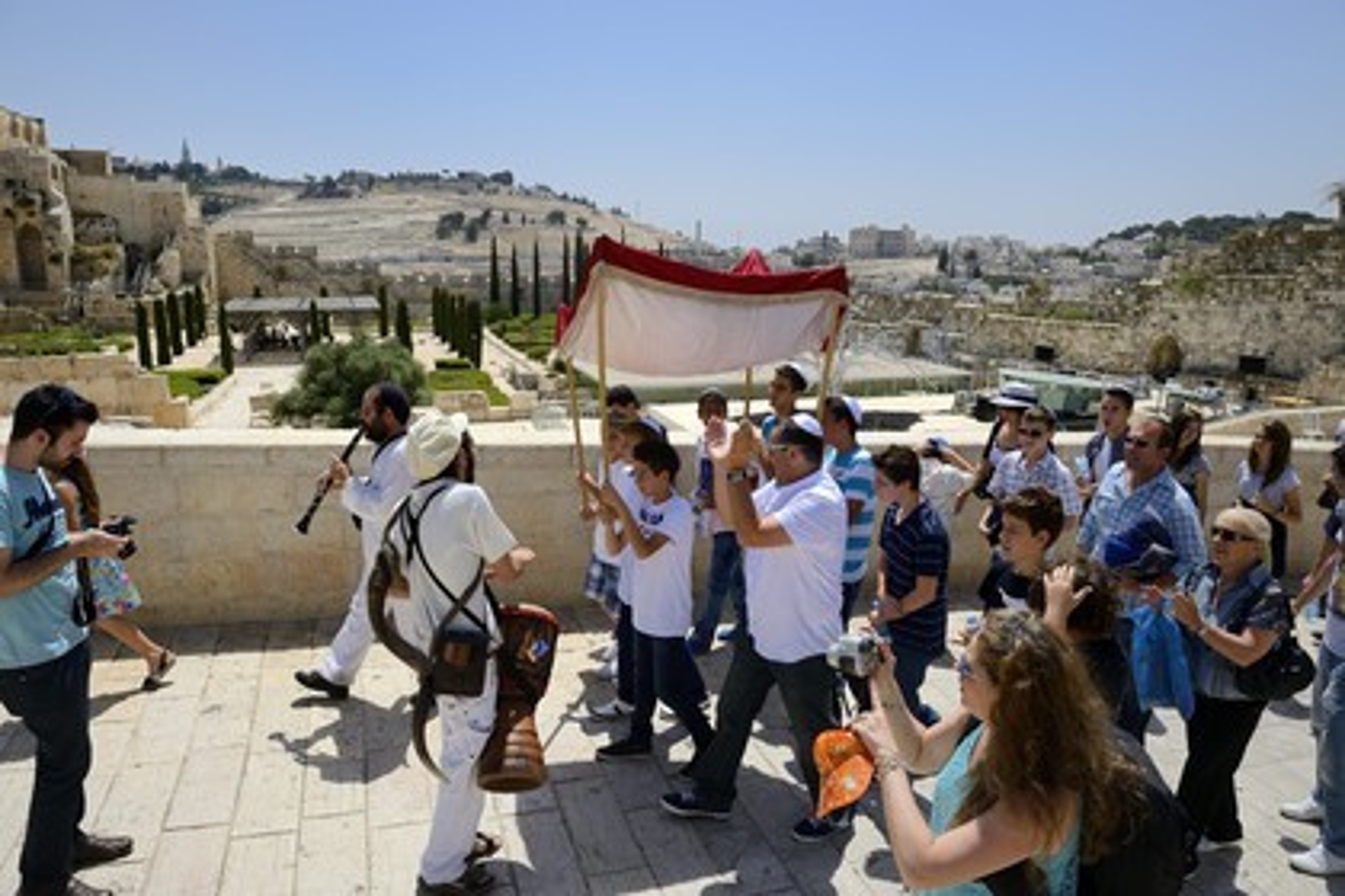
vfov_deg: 53.1
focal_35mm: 24
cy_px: 448
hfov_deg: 73.7
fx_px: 897
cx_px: 672
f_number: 8
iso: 100
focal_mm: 24
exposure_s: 1/400
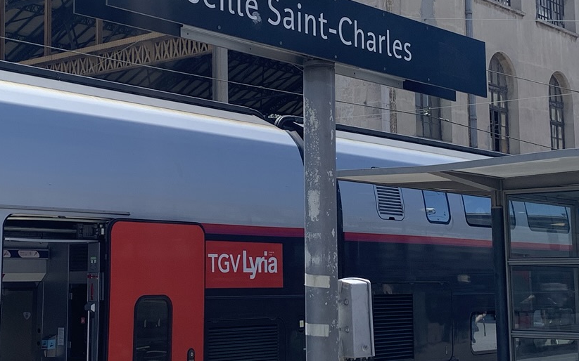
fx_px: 1057
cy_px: 142
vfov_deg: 19.4
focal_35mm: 67
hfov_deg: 30.6
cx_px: 235
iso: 25
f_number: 1.8
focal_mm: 4.25
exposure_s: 1/1992
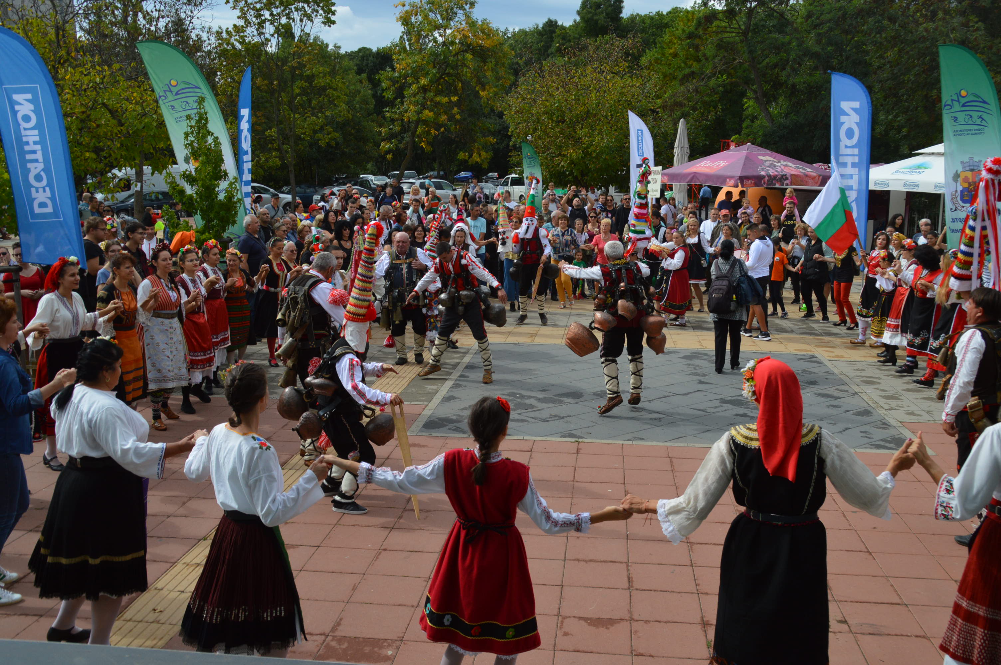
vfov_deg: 39.9
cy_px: 332
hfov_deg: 57.3
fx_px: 917
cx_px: 500
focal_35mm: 33
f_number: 6.3
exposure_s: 1/1600
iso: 400
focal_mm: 22
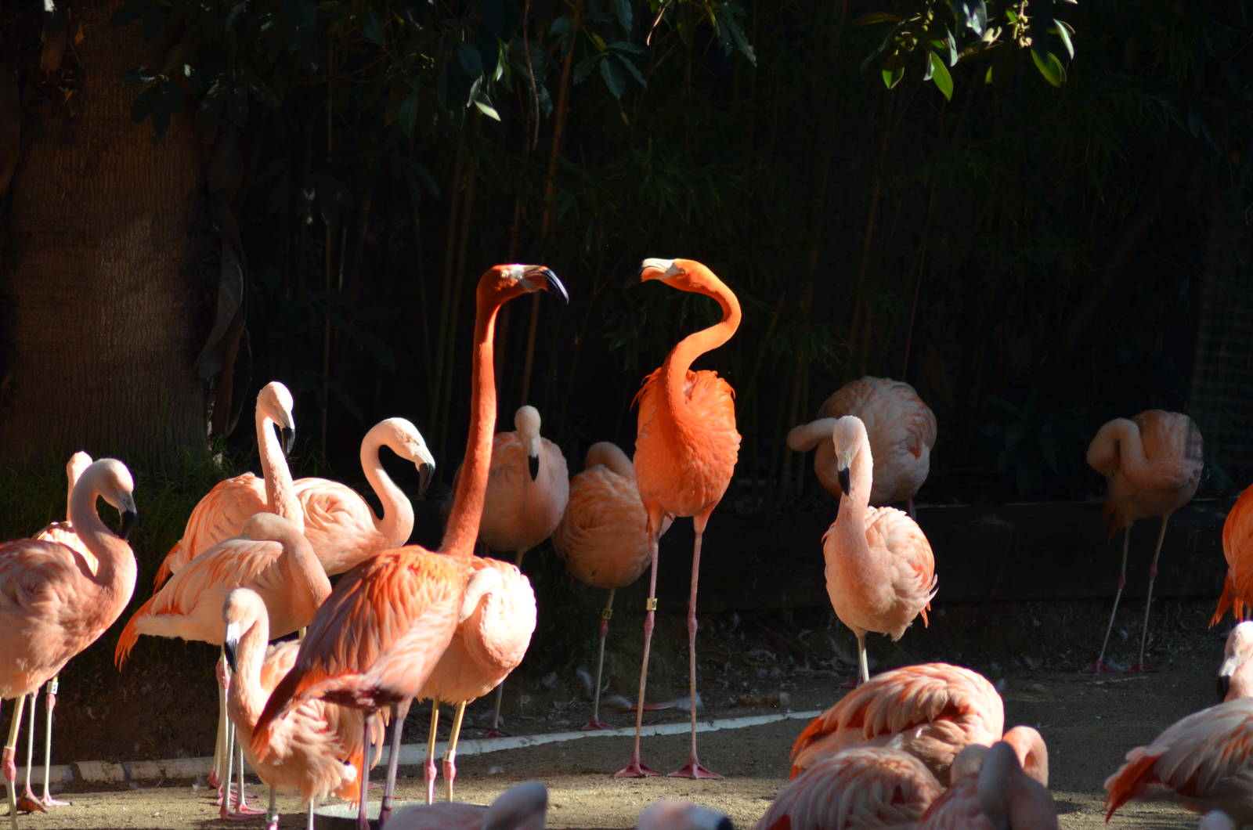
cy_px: 415
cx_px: 626
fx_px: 12505
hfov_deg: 5.7
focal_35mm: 360
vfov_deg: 3.8
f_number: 5
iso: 800
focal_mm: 240
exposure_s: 1/1000
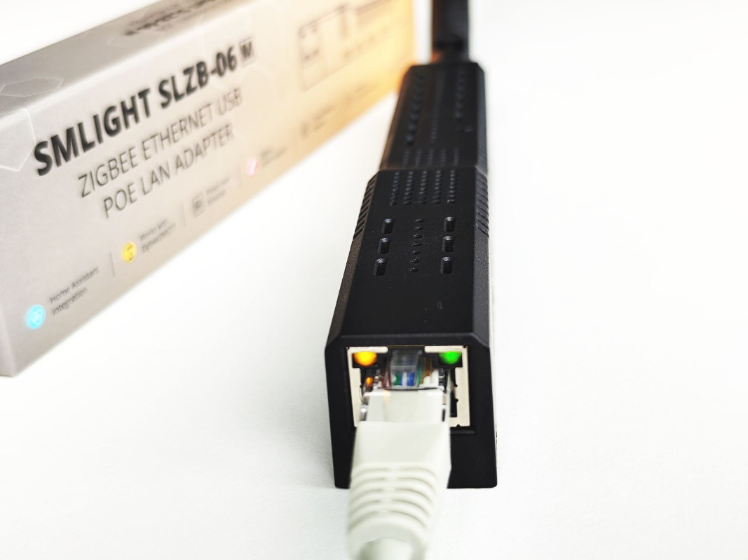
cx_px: 374
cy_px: 280
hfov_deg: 41.2
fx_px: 994
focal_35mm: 46
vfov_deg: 31.5
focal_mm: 6.19
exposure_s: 1/100
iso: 80
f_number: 1.65
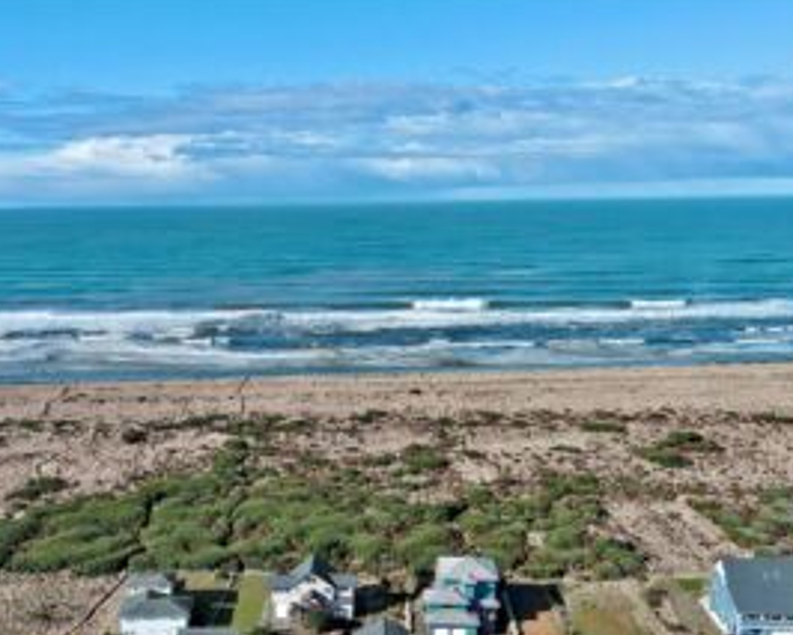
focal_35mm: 41
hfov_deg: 44.6
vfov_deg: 36.3
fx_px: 963
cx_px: 334
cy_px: 389
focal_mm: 10.57
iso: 101
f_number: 2.8
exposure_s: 1/1511
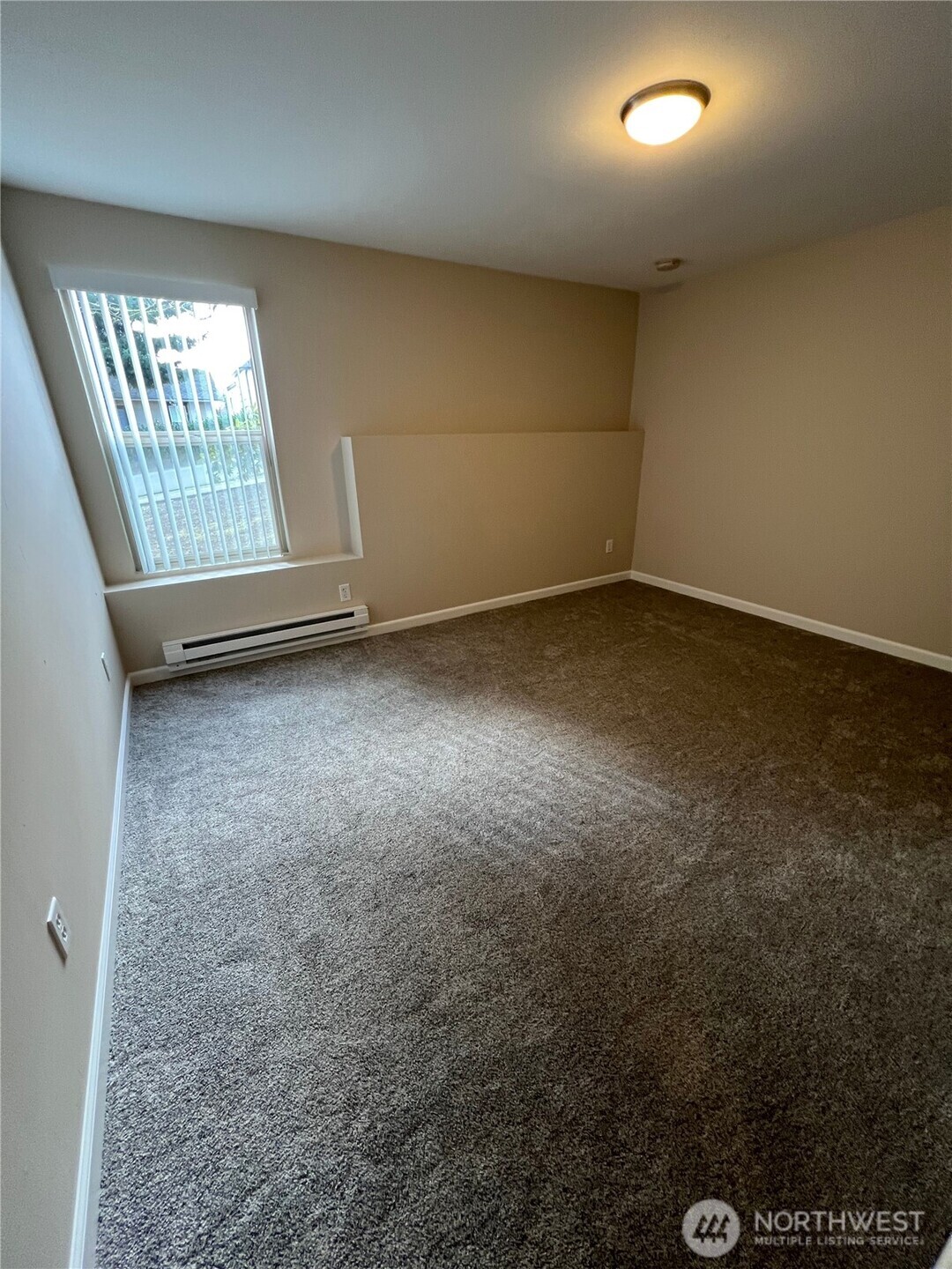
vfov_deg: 106.2
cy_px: 634
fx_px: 477
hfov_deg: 89.9
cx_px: 476
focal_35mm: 13
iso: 160
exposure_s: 1/60
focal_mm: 1.57
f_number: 1.8
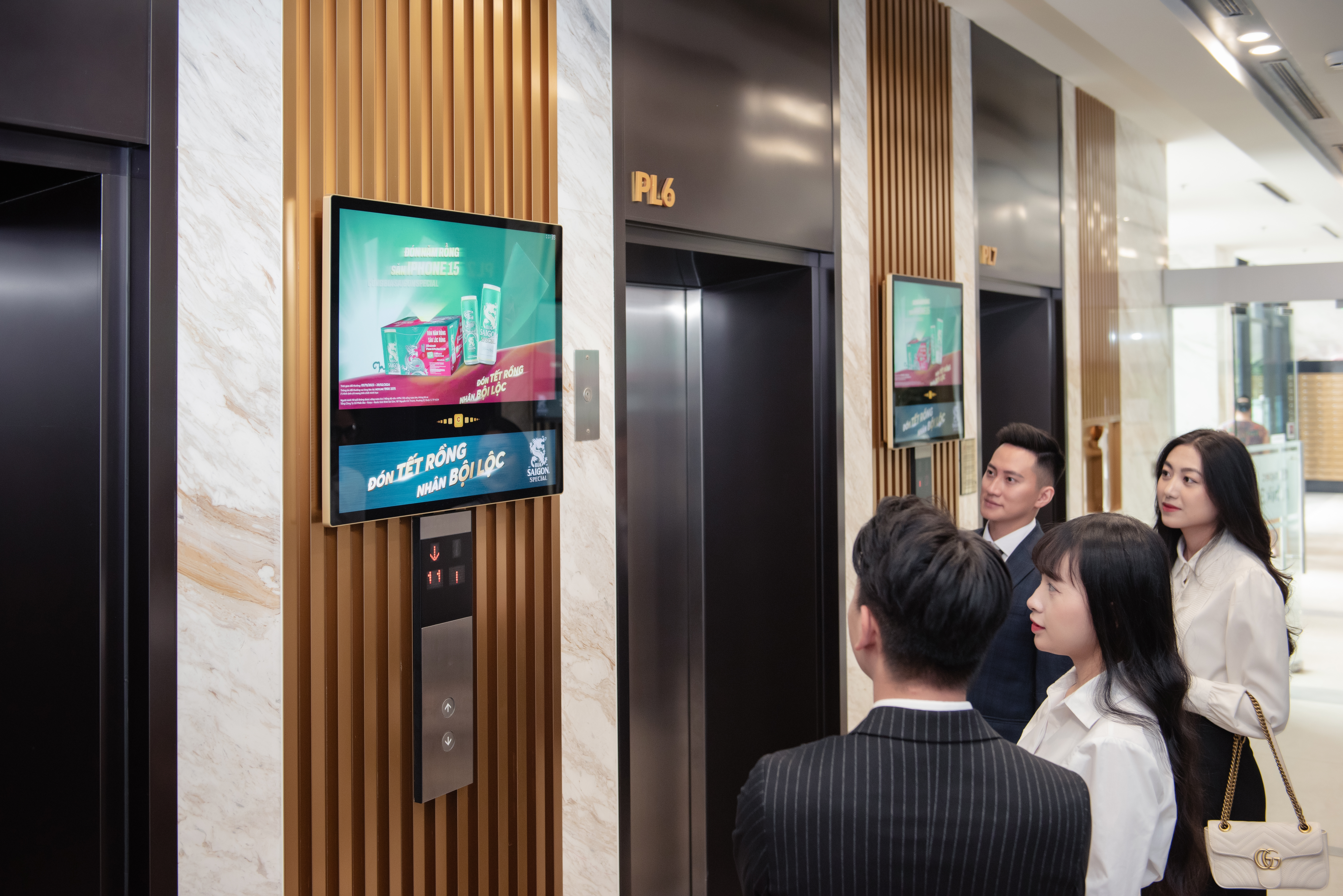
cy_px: 448
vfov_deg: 37.9
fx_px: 1306
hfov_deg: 54.4
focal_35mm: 35
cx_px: 672
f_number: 3.5
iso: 1100
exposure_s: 1/100
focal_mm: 35
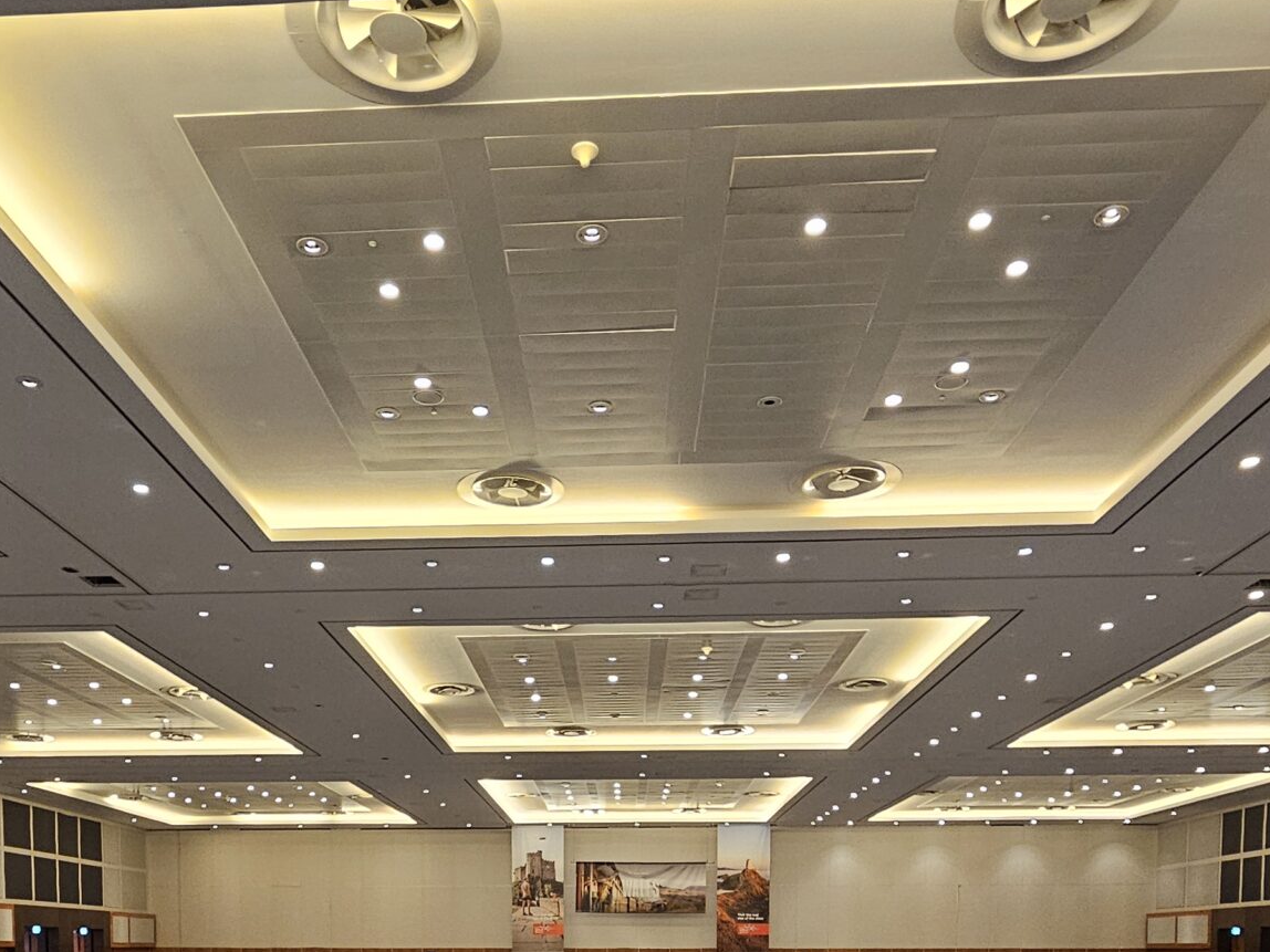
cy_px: 1018
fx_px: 1064
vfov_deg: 40.2
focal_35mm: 29
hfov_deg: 61.6
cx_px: 581
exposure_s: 1/60
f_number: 2.2
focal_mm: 2.2
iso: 320
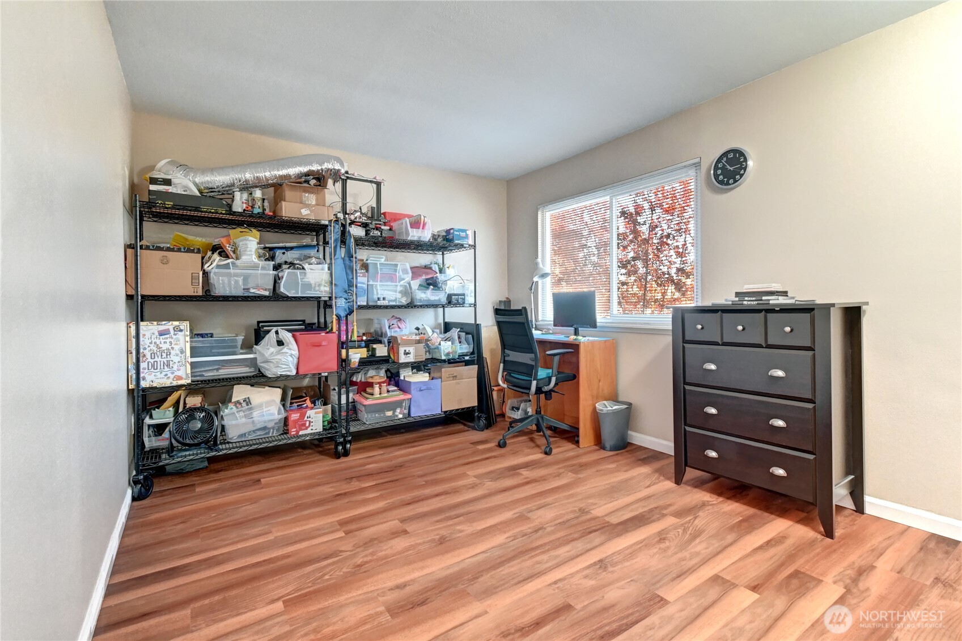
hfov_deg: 100.4
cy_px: 320
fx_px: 401
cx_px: 481
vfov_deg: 77.3
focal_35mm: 15
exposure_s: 1/2
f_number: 11
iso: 3200
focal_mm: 10
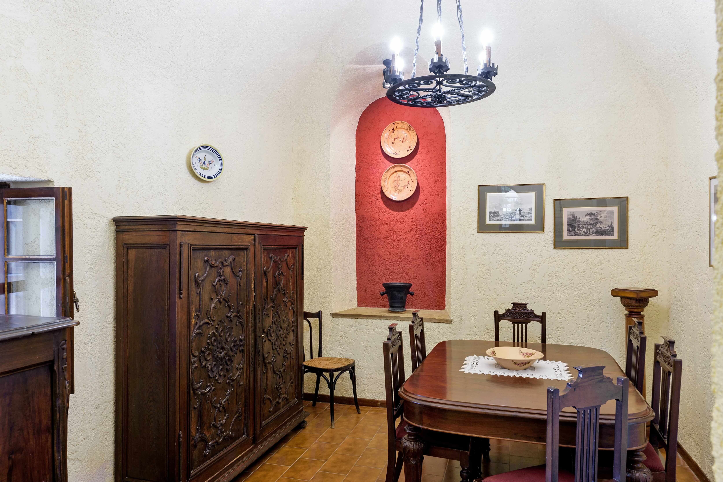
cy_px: 241
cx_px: 362
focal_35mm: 24
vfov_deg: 53.1
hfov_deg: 73.7
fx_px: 482
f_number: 16
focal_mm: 24
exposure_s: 2.5
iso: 160
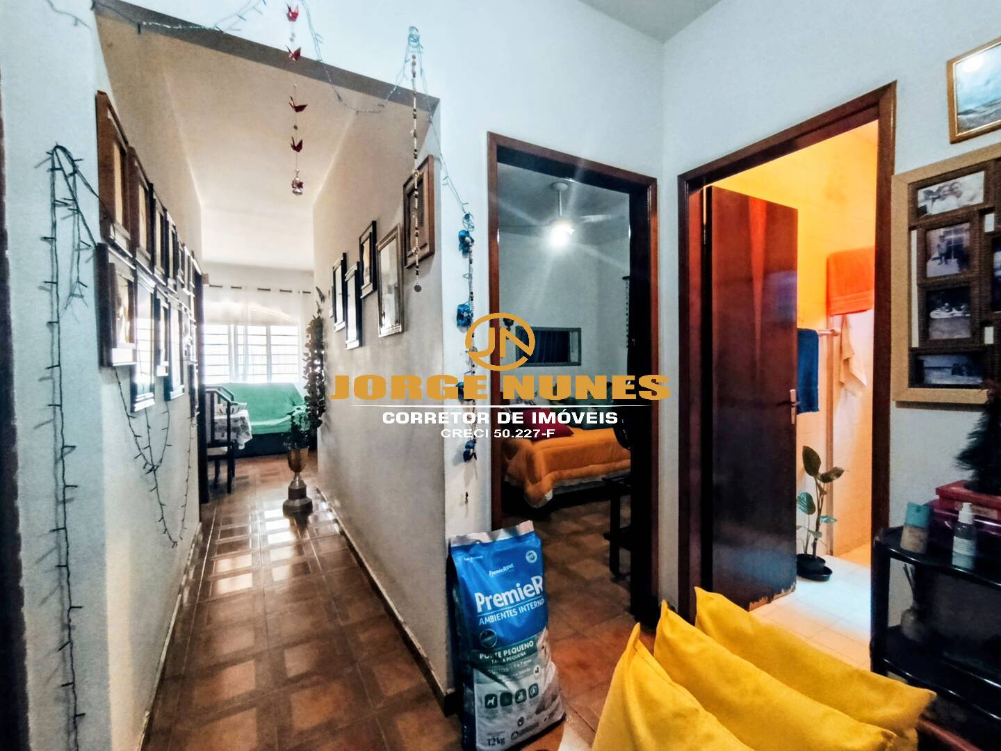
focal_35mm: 15
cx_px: 500
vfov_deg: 81.7
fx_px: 434
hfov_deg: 98.2
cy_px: 376
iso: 541
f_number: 2.2
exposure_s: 1/30
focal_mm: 1.65
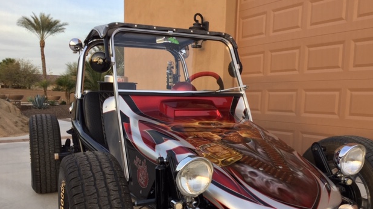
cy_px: 143
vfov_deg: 33.3
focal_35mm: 35
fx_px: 346
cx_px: 189
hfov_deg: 56.6
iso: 32
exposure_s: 1/60
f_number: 2.4
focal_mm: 3.3
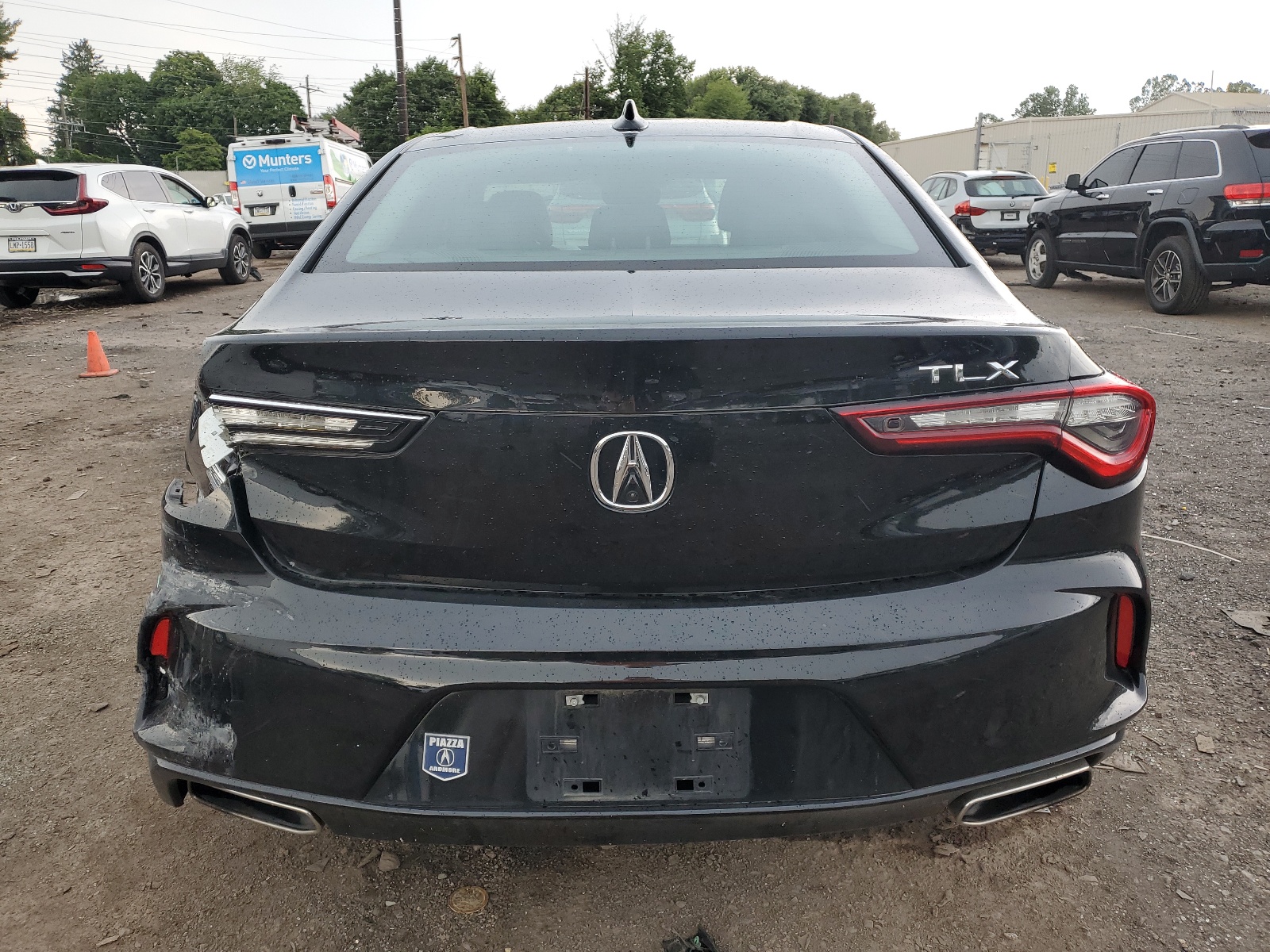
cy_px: 476
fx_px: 954
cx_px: 635
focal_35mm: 26
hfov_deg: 67.3
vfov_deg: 53.1
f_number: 1.5
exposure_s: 1/189
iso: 50
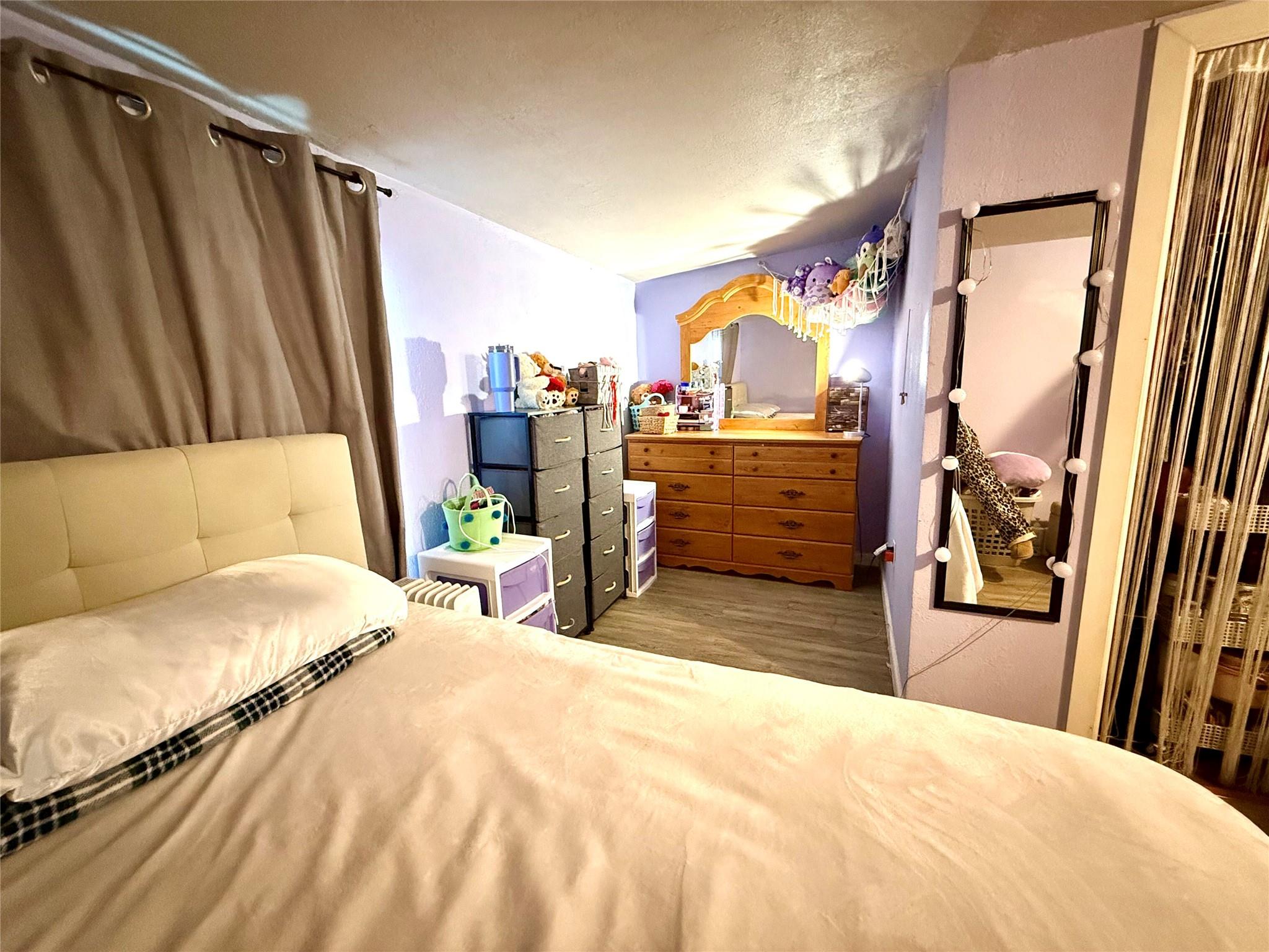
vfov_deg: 85.7
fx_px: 513
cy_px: 476
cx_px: 634
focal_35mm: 14
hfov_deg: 102.1
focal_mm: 2.22
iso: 1000
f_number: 2.2
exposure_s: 1/40
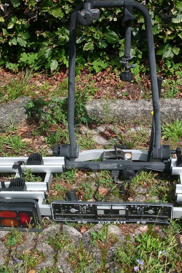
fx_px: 387
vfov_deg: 38.9
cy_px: 137
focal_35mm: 51
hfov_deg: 26.4
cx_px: 104
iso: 64
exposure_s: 1/250
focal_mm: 6.3
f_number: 7.3
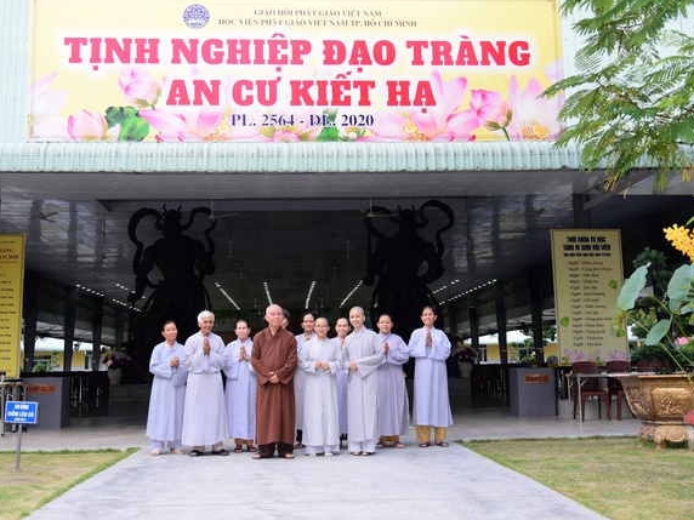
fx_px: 702
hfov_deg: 52.6
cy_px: 261
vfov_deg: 40.7
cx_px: 337
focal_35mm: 35
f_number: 4
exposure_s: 1/80
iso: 320
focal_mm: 32
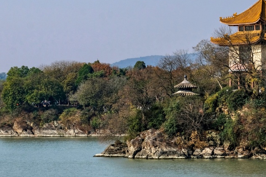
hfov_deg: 9.6
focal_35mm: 215
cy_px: 55
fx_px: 1588
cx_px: 84
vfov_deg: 6.4
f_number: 13
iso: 200
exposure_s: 1/250
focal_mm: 75.4
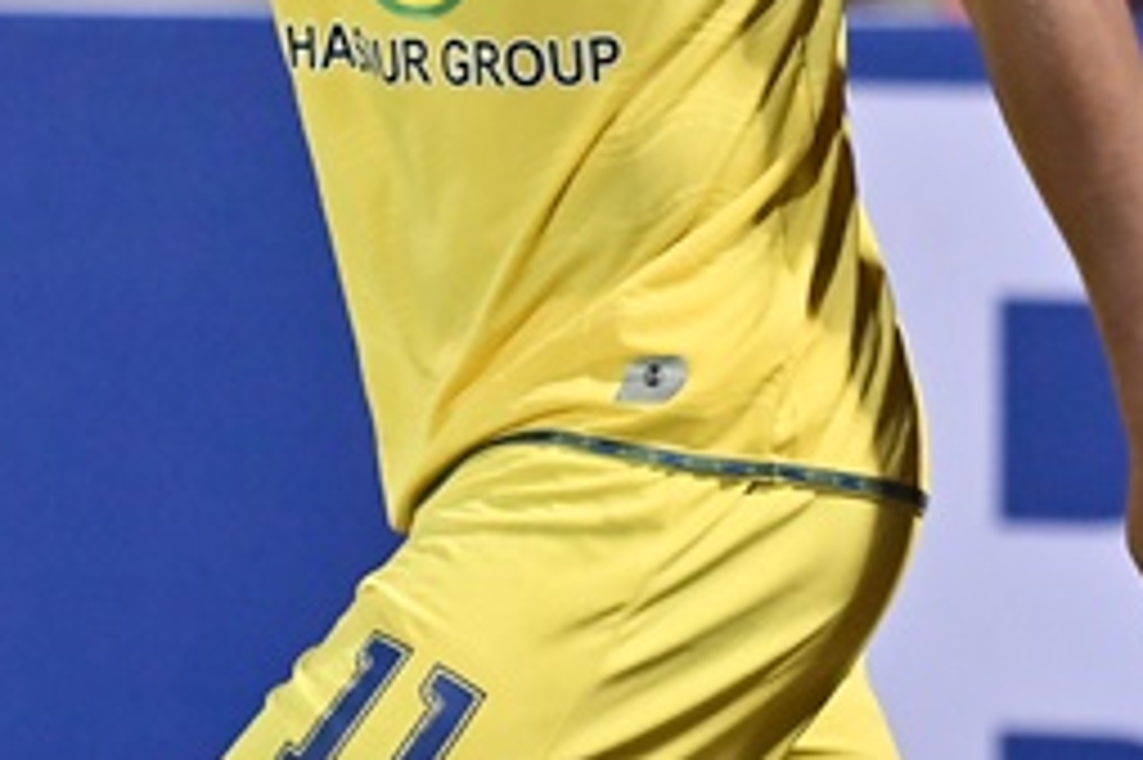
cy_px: -133
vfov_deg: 2.1
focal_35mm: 650
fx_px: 20623
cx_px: 464
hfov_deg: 3.2
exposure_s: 1/1000
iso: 2000
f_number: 2.8
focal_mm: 165
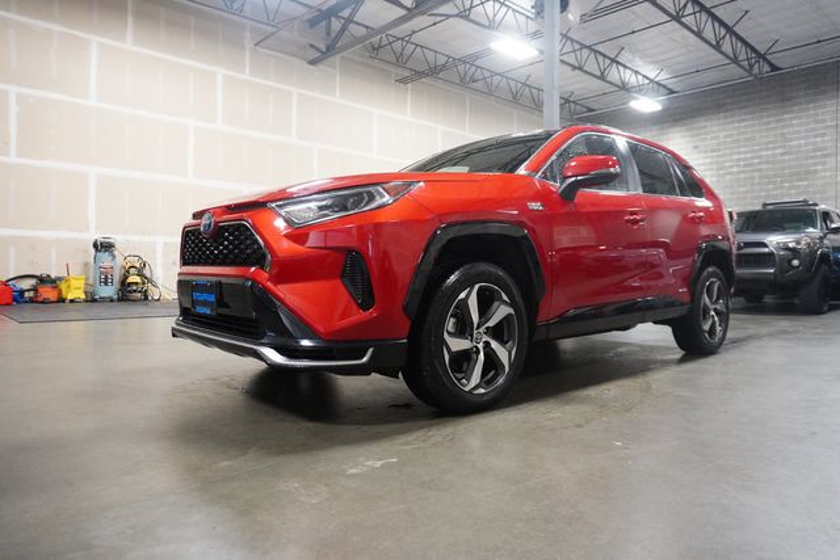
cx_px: 420
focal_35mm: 24
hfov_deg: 73.7
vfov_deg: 53.2
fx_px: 560
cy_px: 280
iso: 5000
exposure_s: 1/160
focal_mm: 16
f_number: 3.5
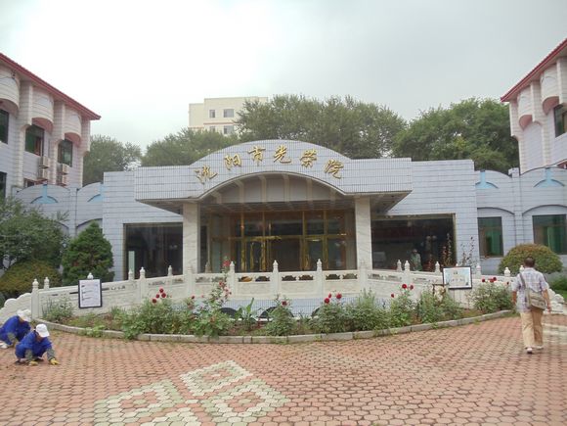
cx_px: 284
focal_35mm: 44
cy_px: 213
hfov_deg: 42.9
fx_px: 721
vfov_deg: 32.9
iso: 100
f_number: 3.5
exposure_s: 1/250
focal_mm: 6
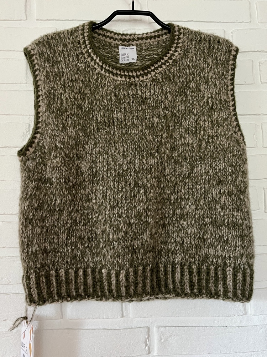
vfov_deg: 67.3
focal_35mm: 26
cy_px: 178
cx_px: 134
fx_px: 267
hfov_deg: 53.1
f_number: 1.6
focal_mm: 5.1
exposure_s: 1/50
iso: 80
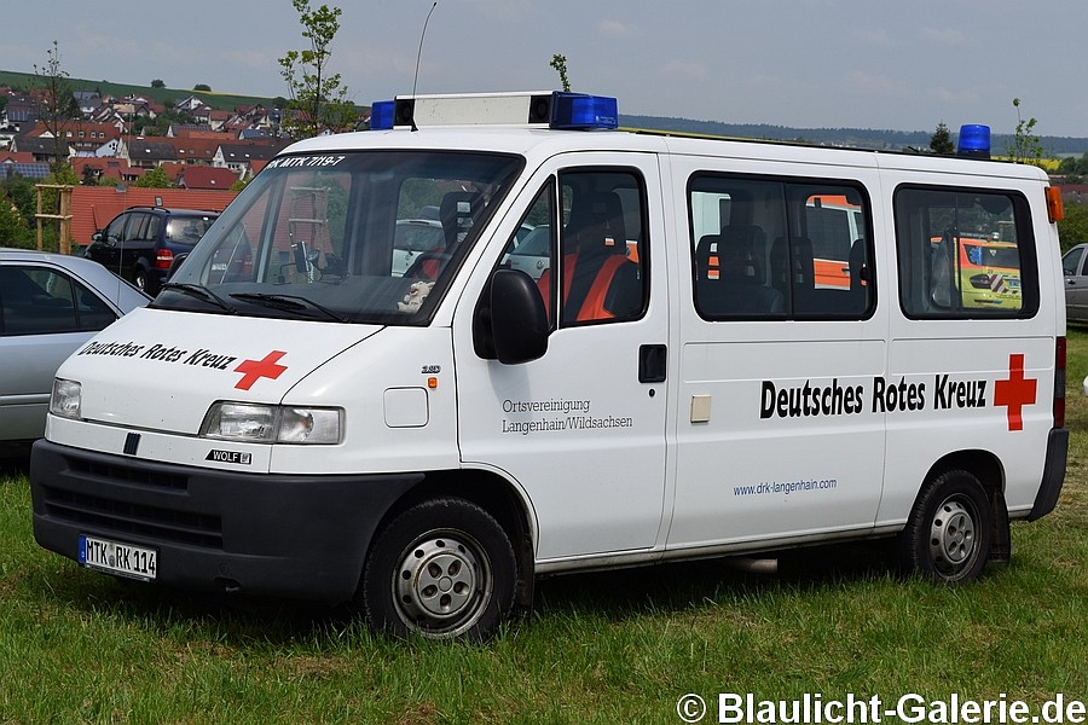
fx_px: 2085
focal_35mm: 69
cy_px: 362
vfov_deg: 19.7
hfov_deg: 29.2
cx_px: 544
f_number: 13
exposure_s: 1/640
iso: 200
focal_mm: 46
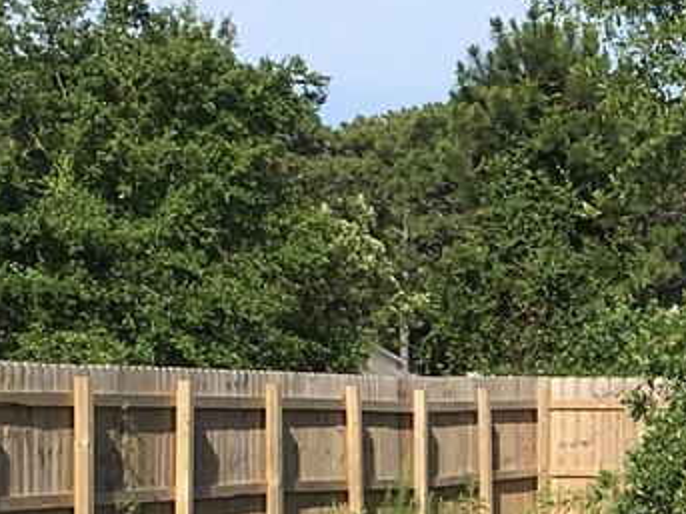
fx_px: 3427
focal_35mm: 173
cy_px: 566
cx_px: 1194
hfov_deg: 10.8
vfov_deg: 8.5
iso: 25
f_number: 2.2
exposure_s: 1/1876
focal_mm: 4.15
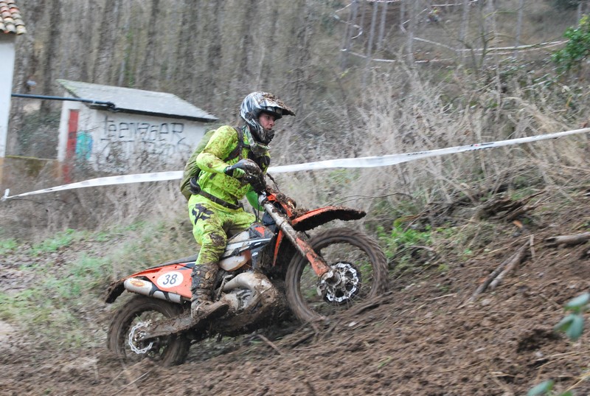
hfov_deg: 24.6
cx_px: 295
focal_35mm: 82
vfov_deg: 16.6
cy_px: 198
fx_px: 1355
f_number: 11
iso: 1600
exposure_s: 1/250
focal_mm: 55
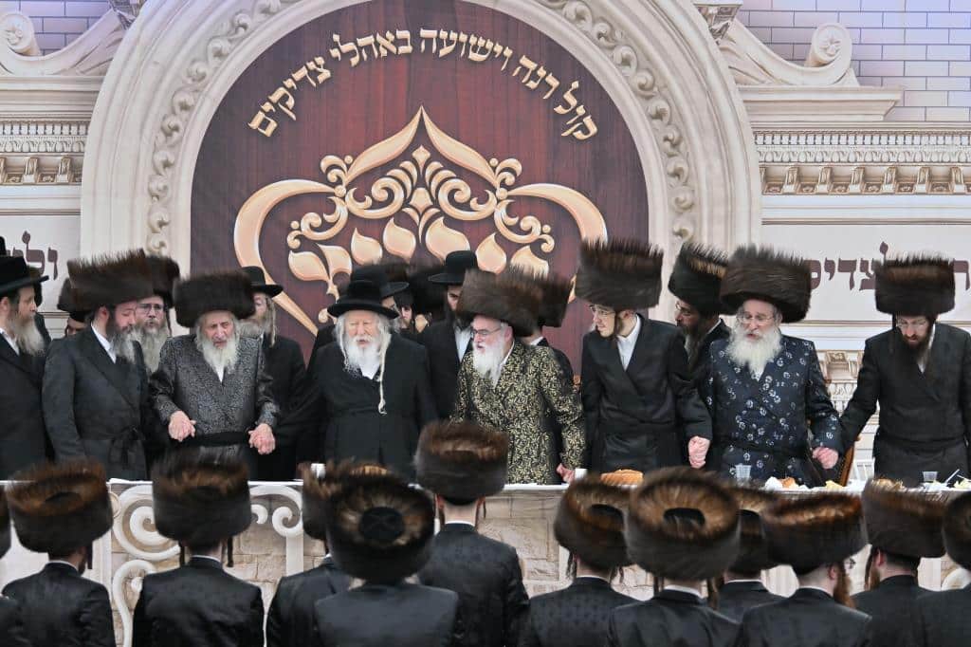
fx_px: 3640
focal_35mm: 135
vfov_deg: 10.2
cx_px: 486
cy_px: 324
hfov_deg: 15.2
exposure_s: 1/200
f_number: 2.8
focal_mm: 90
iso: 640
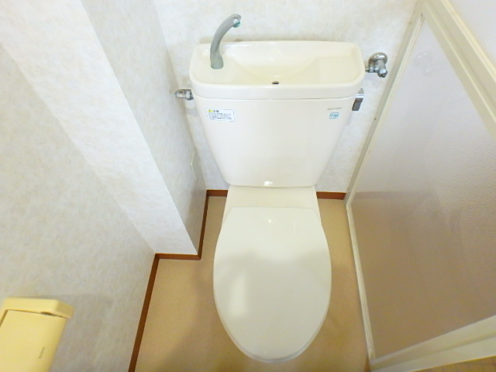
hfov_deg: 79.0
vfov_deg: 63.4
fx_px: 301
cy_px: 186
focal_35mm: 21
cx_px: 248
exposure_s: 1/30
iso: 400
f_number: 3.5
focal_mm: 3.7
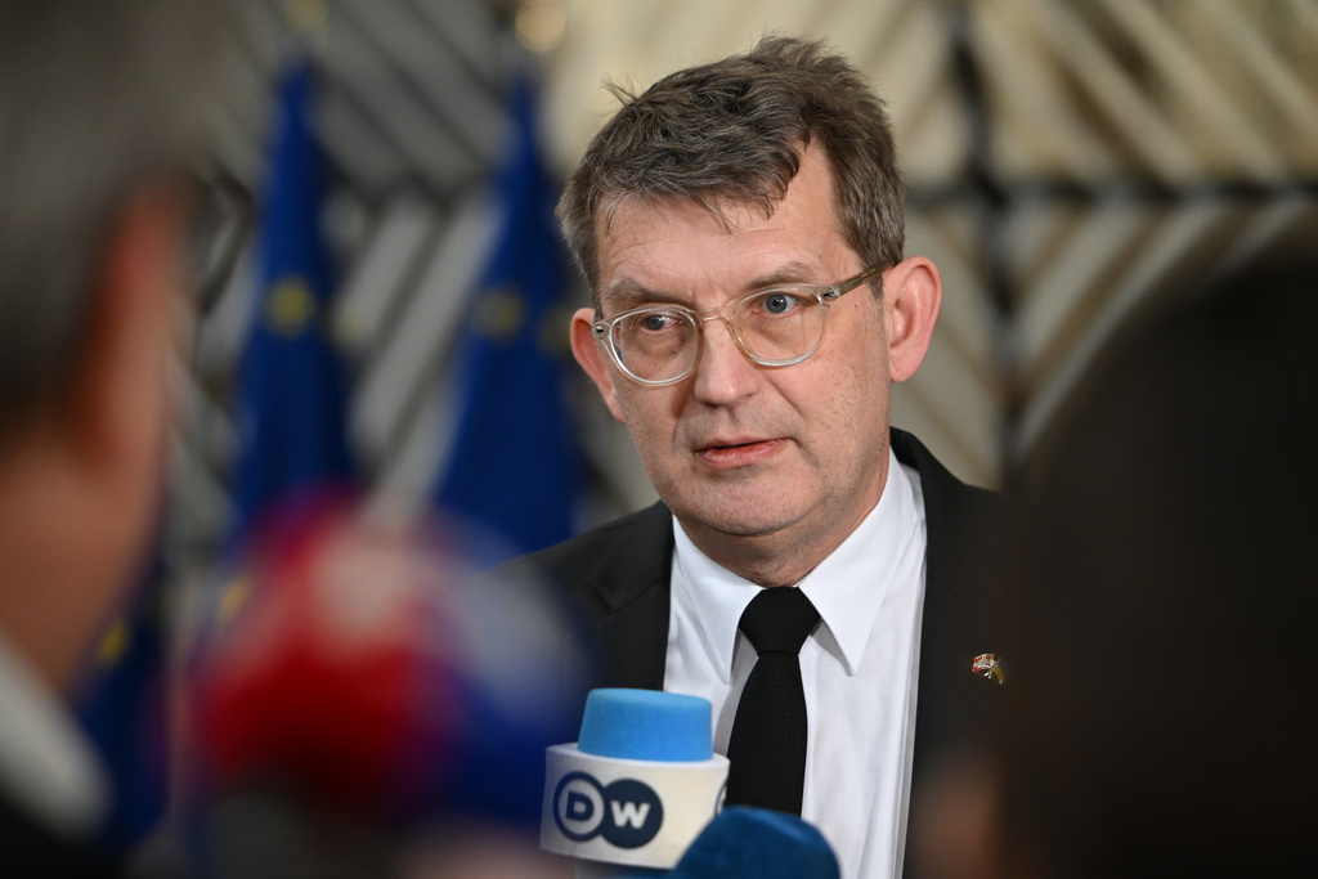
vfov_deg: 13.0
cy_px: 440
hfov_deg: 19.5
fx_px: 3844
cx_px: 659
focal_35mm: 105
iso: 2000
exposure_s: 1/320
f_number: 2.8
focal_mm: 105
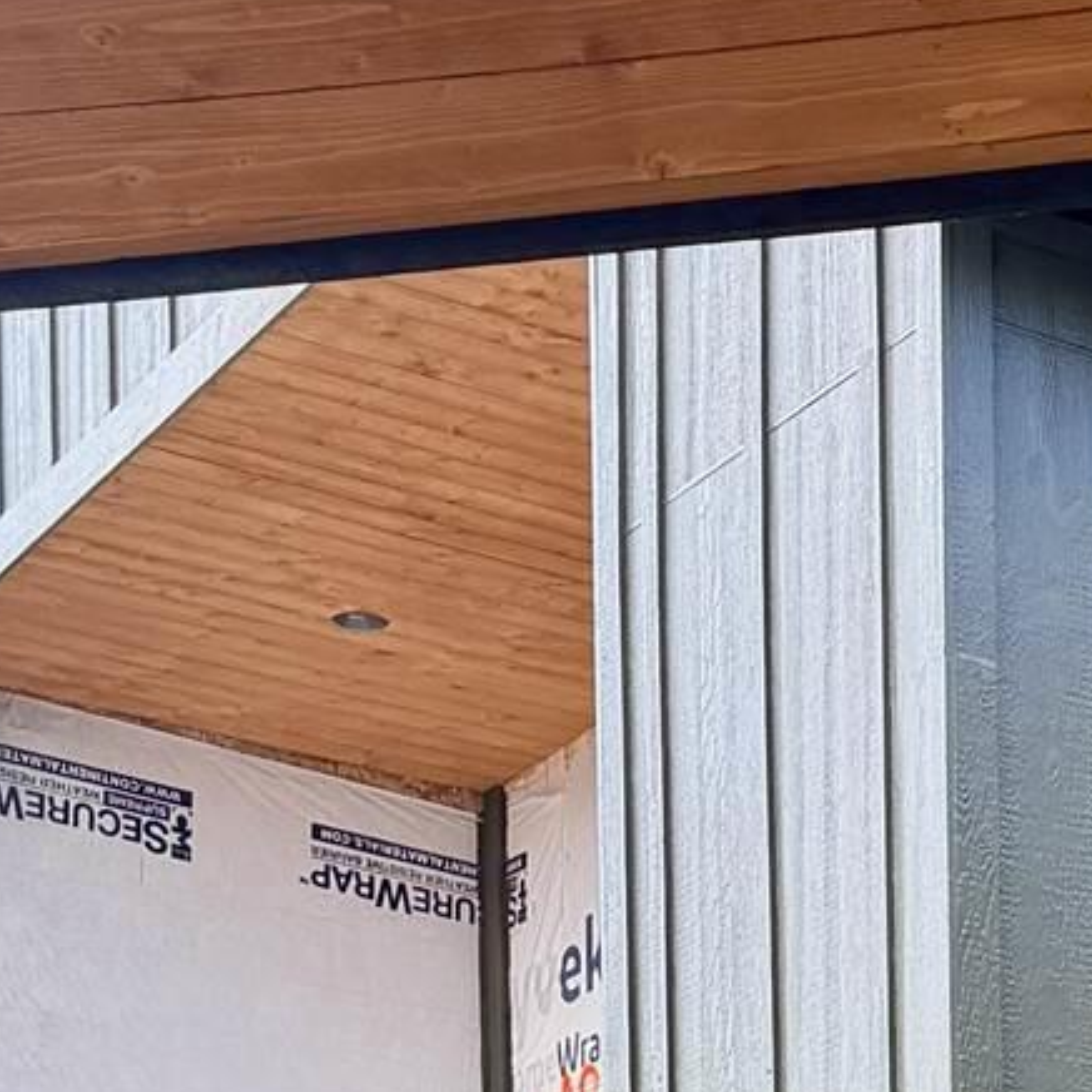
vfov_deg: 13.3
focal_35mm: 112
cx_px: 1202
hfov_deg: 15.2
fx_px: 3997
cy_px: 2209
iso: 80
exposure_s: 1/461
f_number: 1.78
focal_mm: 6.76
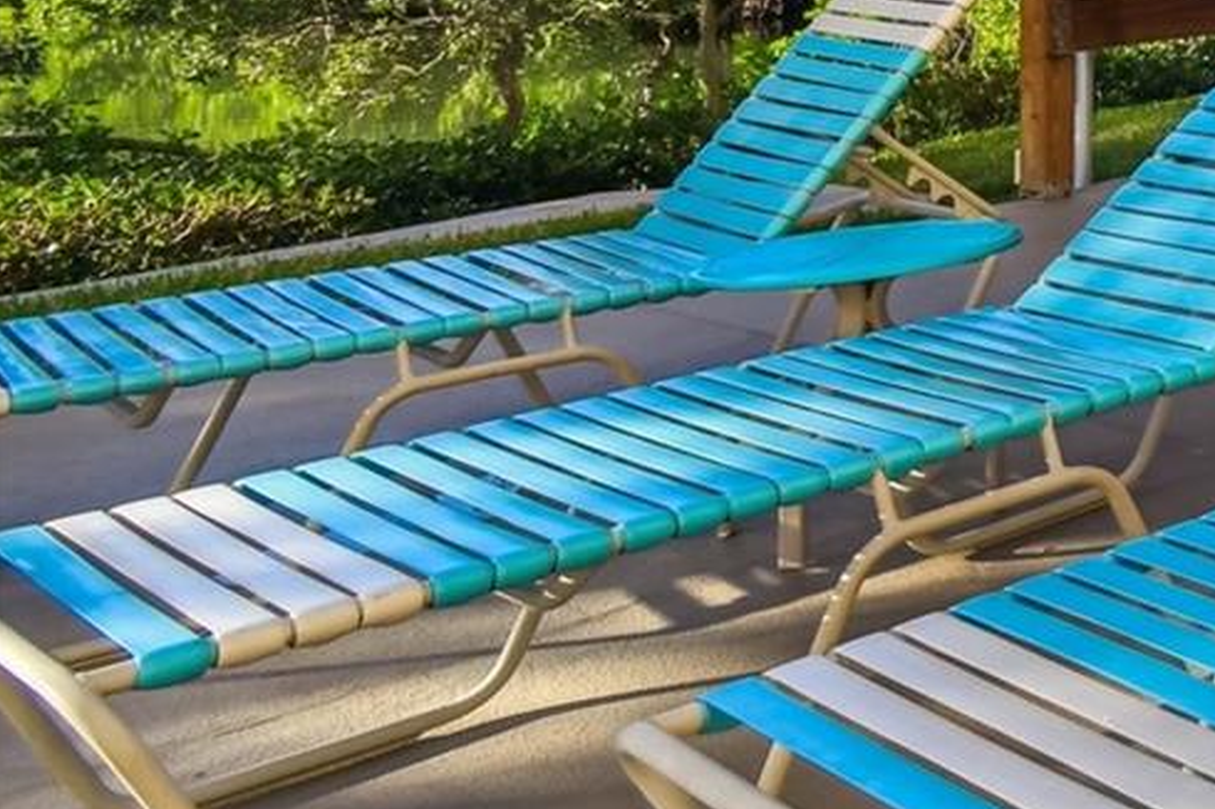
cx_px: 1976
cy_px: -246
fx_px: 1653
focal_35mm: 49
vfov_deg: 24.1
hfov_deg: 25.4
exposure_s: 1/1000
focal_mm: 10
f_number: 7.1
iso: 100
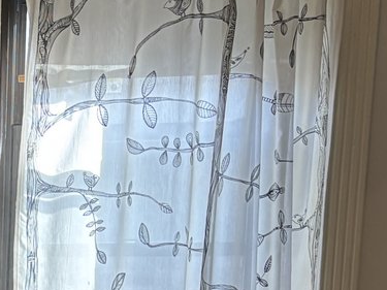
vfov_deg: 12.6
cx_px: -305
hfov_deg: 15.3
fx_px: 1241
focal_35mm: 111
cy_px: 437
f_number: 1.6
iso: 80
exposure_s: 1/120
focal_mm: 5.96
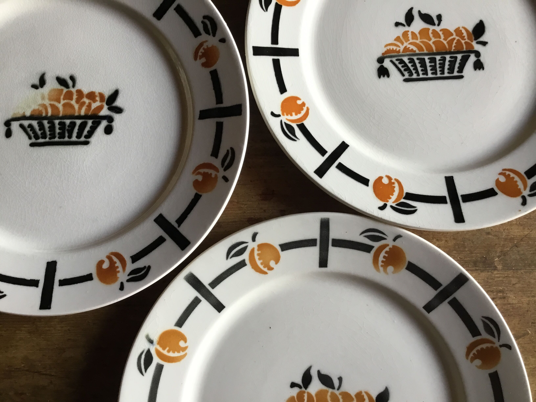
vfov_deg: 45.4
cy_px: 201
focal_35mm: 31
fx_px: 480
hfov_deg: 58.4
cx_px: 268
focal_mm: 3.3
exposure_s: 1/33
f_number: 2.4
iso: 40
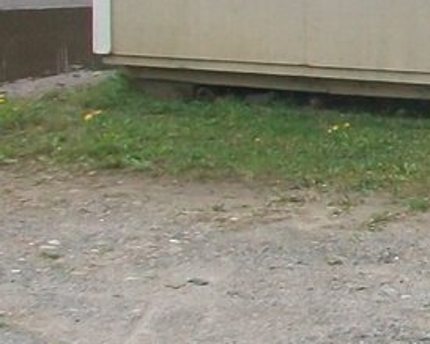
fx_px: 2340
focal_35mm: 184
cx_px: 1039
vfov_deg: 8.2
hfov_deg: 9.4
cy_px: -187
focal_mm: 5.7
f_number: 2.8
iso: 80
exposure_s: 1/500
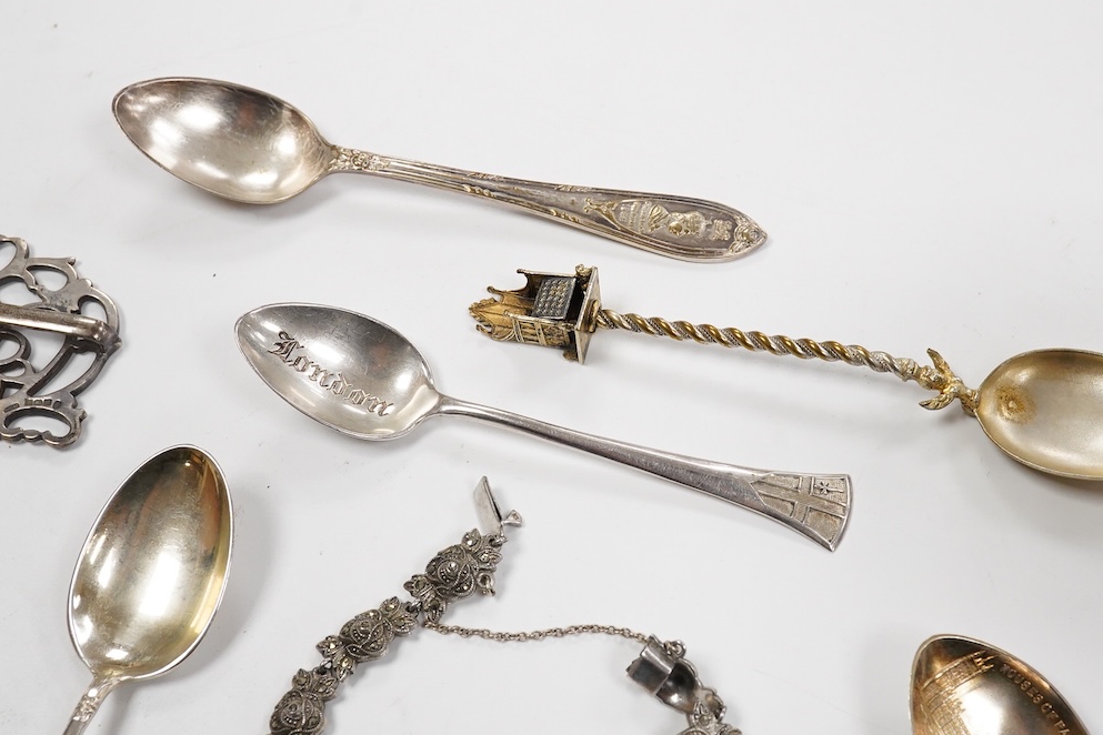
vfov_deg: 26.5
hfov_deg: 38.8
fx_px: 1562
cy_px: 349
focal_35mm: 51
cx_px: 623
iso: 2500
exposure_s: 1/100
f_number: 16
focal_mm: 30
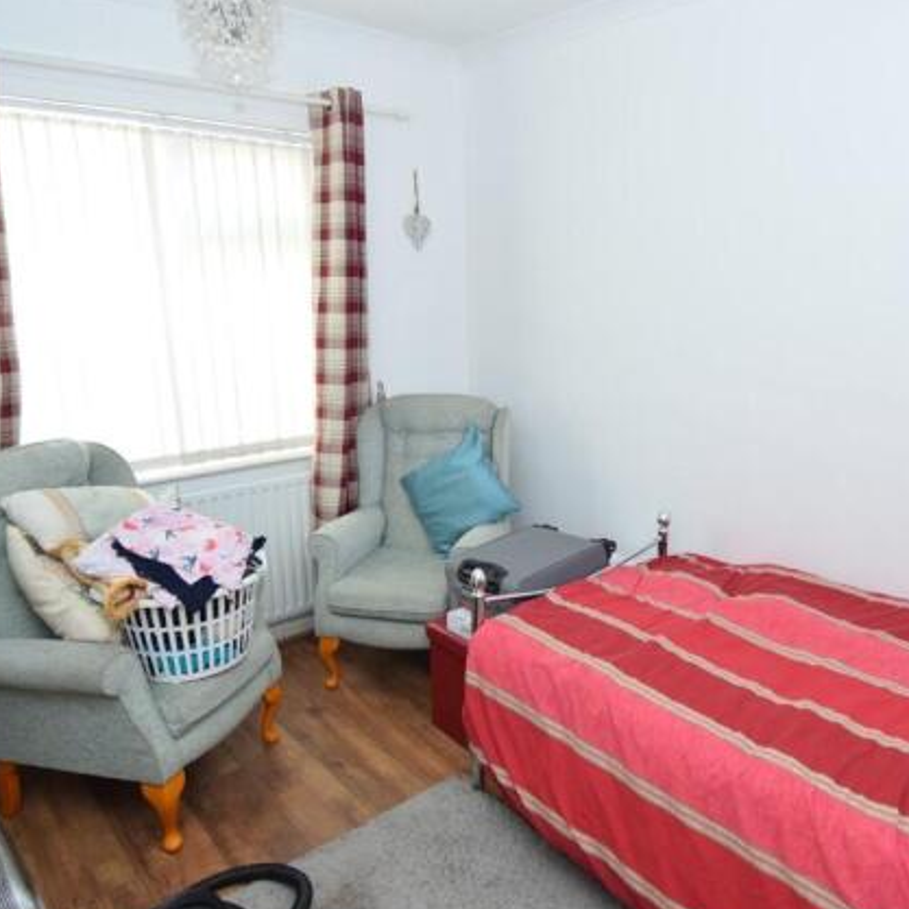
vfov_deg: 65.0
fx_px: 713
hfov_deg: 64.8
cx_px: 512
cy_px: 468
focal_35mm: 24
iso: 500
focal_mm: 12
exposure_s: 1/60
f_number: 4
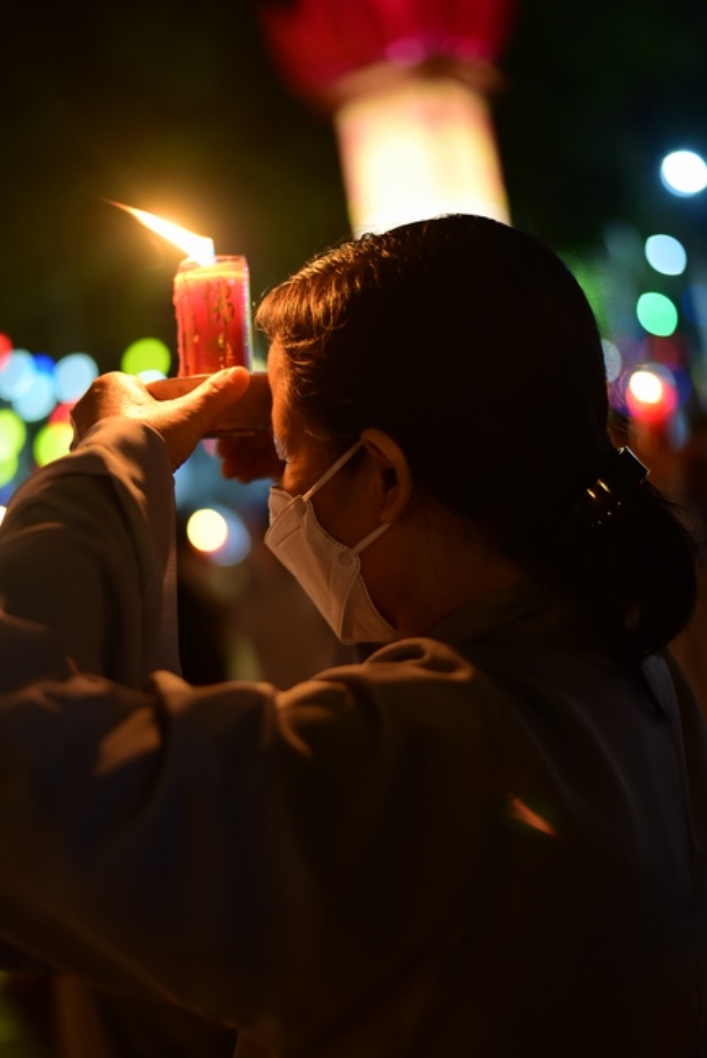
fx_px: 1471
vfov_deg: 39.6
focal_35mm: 50
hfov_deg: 27.0
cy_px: 529
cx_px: 354
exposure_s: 1/25
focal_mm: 50
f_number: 1.8
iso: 1000
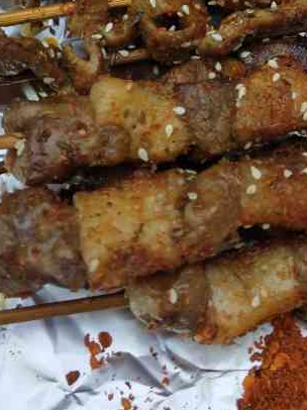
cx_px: 219
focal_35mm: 69
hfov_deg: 21.2
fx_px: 817
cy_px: 24
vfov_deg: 27.0
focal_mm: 3.95
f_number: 1.8
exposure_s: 1/100
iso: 211
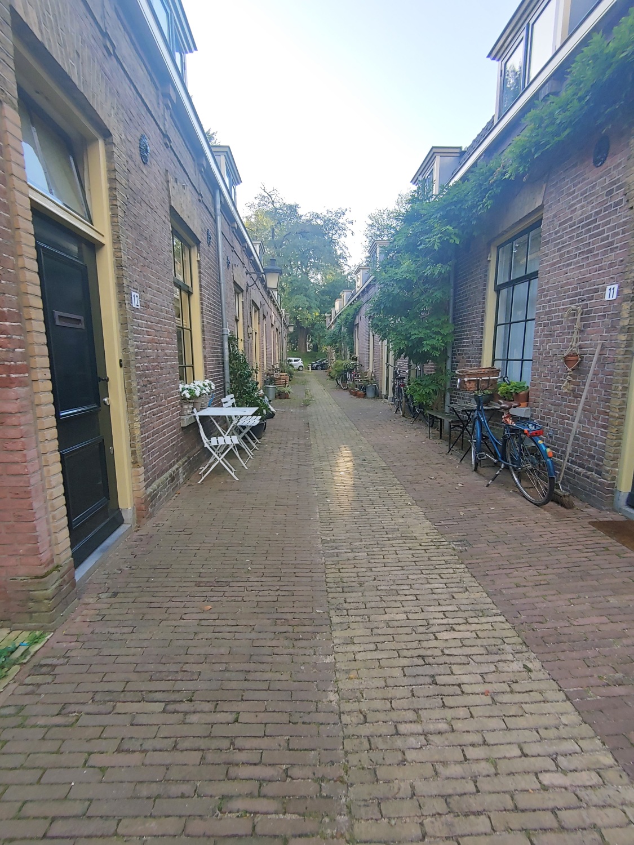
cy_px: 422
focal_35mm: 15
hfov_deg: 81.7
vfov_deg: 98.2
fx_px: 366
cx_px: 317
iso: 50
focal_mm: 1.75
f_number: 2.4
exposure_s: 1/100
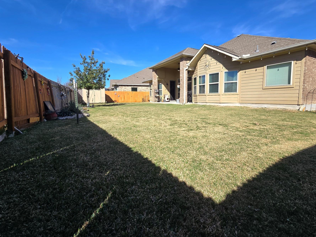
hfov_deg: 98.1
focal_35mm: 15
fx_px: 137
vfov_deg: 81.7
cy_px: 111
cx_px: 153
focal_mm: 2.2
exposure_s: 1/1628
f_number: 2.2
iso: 50
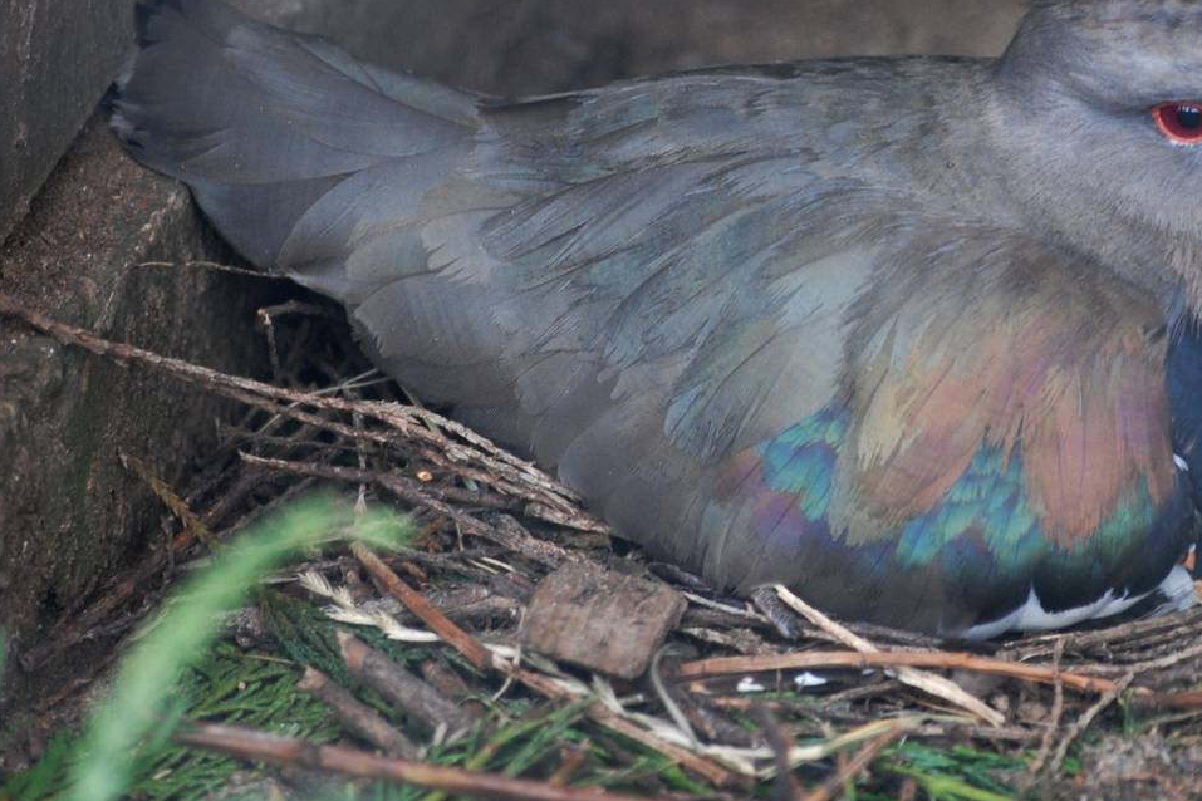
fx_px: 16354
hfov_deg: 4.2
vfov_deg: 2.8
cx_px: 951
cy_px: 204
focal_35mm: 490
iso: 400
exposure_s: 1/125
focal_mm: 195
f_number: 5
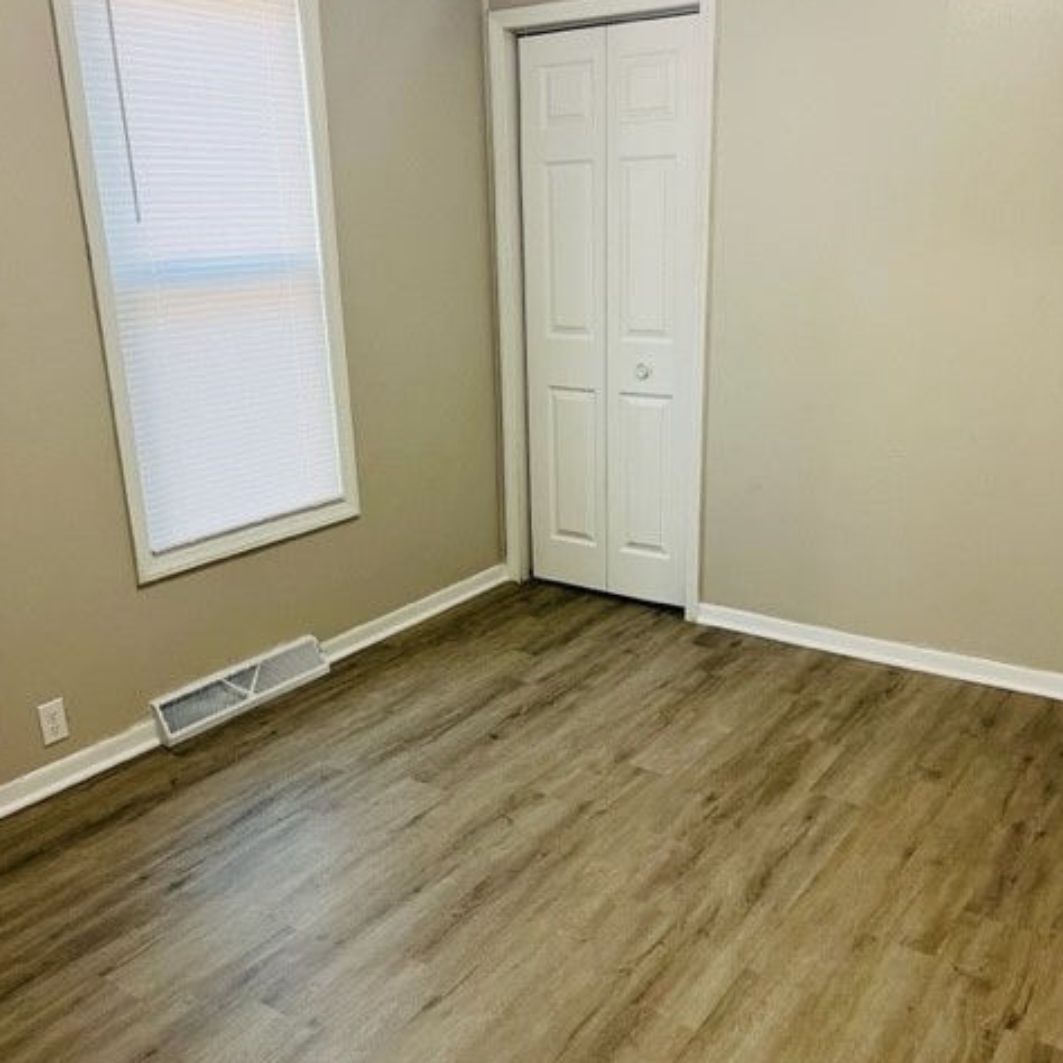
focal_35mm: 31
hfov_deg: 52.5
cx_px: 529
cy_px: 547
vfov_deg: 52.5
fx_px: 1077
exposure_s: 1/60
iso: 100
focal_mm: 5.7
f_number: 1.5
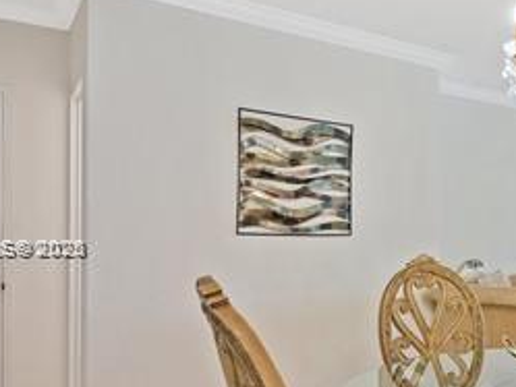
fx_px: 552
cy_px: 249
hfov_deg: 45.4
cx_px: 464
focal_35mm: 37
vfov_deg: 38.4
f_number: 8
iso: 200
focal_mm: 15
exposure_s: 1/5
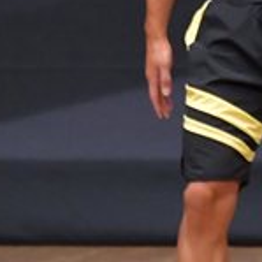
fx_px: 11380
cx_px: 268
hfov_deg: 1.3
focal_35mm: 1329
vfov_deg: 1.3
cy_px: 26
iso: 6400
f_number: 5.6
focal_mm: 200
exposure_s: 1/400
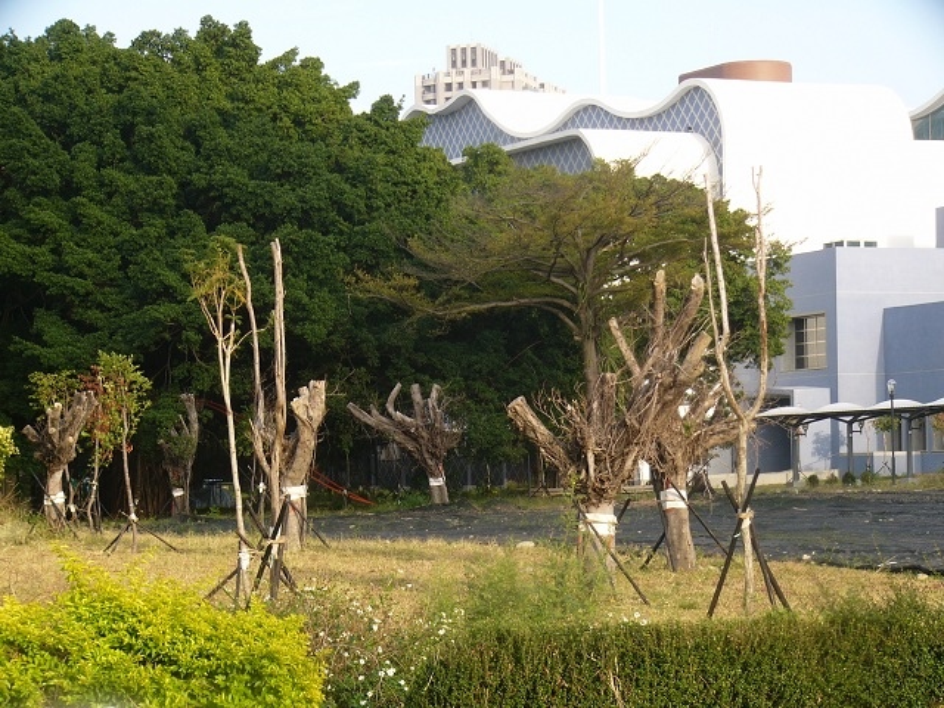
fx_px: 2863
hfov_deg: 18.7
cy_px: 354
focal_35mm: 105
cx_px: 472
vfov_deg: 14.1
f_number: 4
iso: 50
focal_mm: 17.4
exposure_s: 1/125
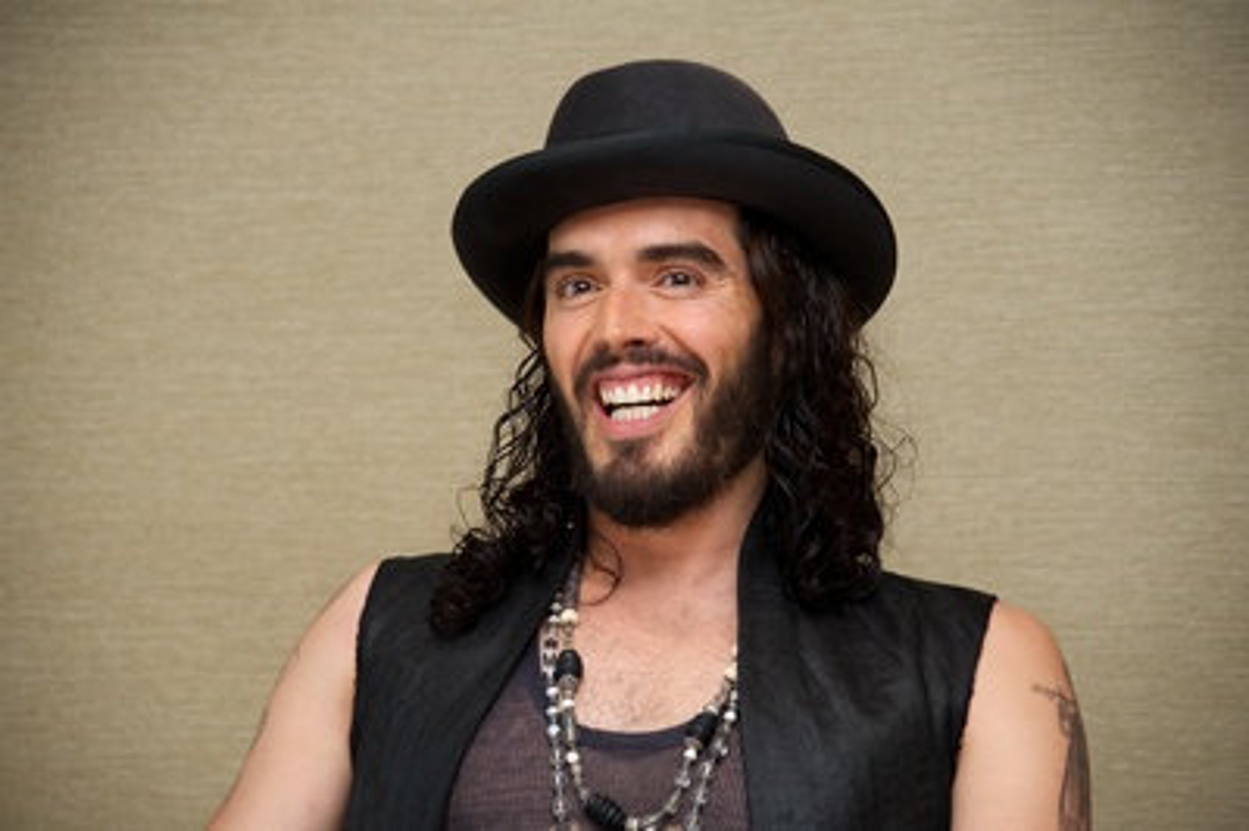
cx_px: 624
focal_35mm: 120
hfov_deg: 17.1
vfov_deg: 11.4
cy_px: 416
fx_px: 4160
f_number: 5.6
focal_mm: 120
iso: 500
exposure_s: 1/60
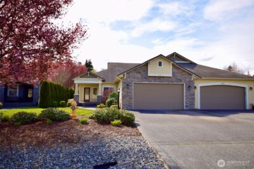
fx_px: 180
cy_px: 84
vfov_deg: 50.4
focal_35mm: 26
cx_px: 127
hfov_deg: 70.4
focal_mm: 17
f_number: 7.1
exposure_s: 1/200
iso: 100
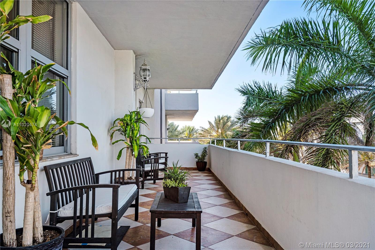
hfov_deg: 69.4
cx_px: 188
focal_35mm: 26
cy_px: 125
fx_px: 271
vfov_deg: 49.5
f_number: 10
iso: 100
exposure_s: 1/30
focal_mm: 26
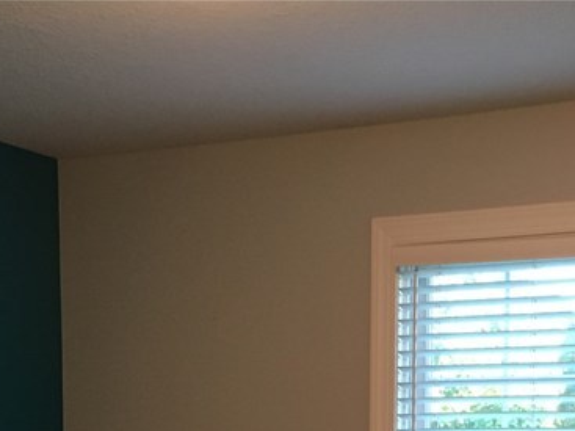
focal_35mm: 81
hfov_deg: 24.0
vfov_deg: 16.9
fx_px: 1345
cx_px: 376
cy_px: 600
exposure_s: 1/30
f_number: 2.2
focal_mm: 4.15
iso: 125
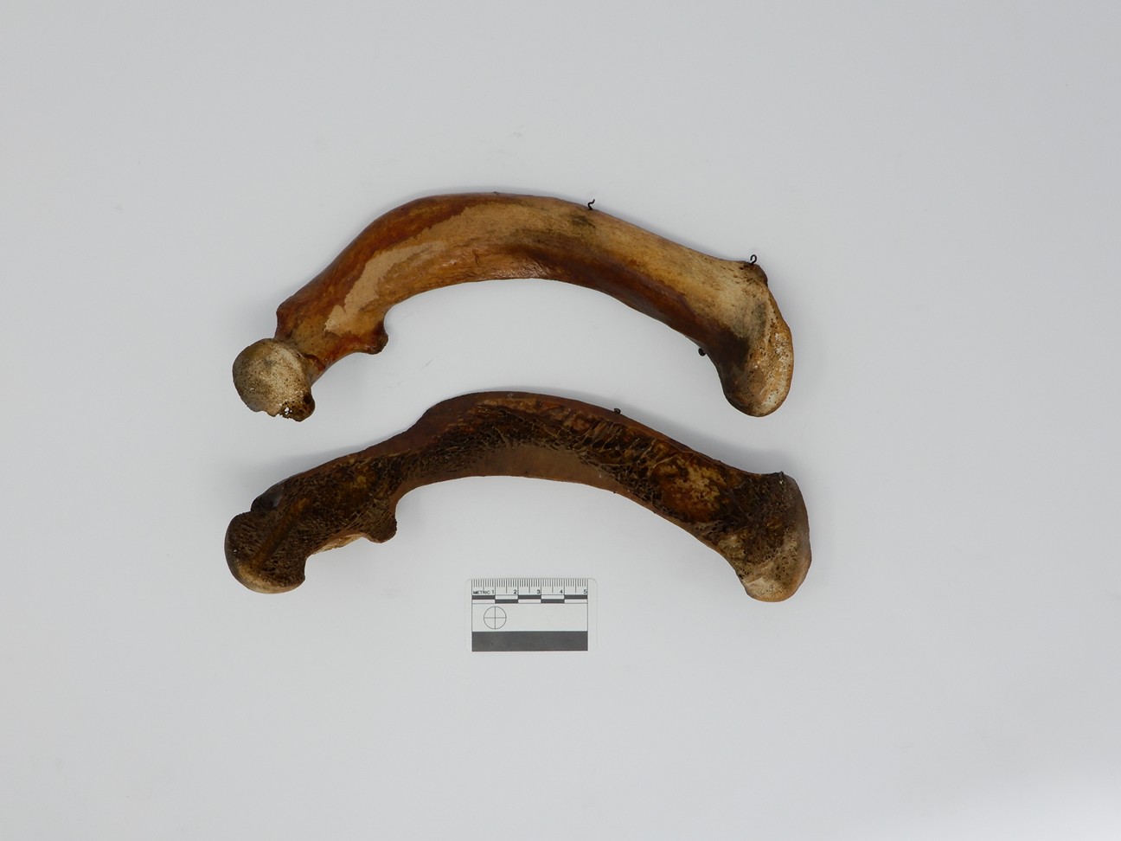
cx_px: 560
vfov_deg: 32.2
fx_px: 1457
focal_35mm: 45
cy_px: 420
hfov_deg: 42.1
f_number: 5.6
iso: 110
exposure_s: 1/80
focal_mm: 8
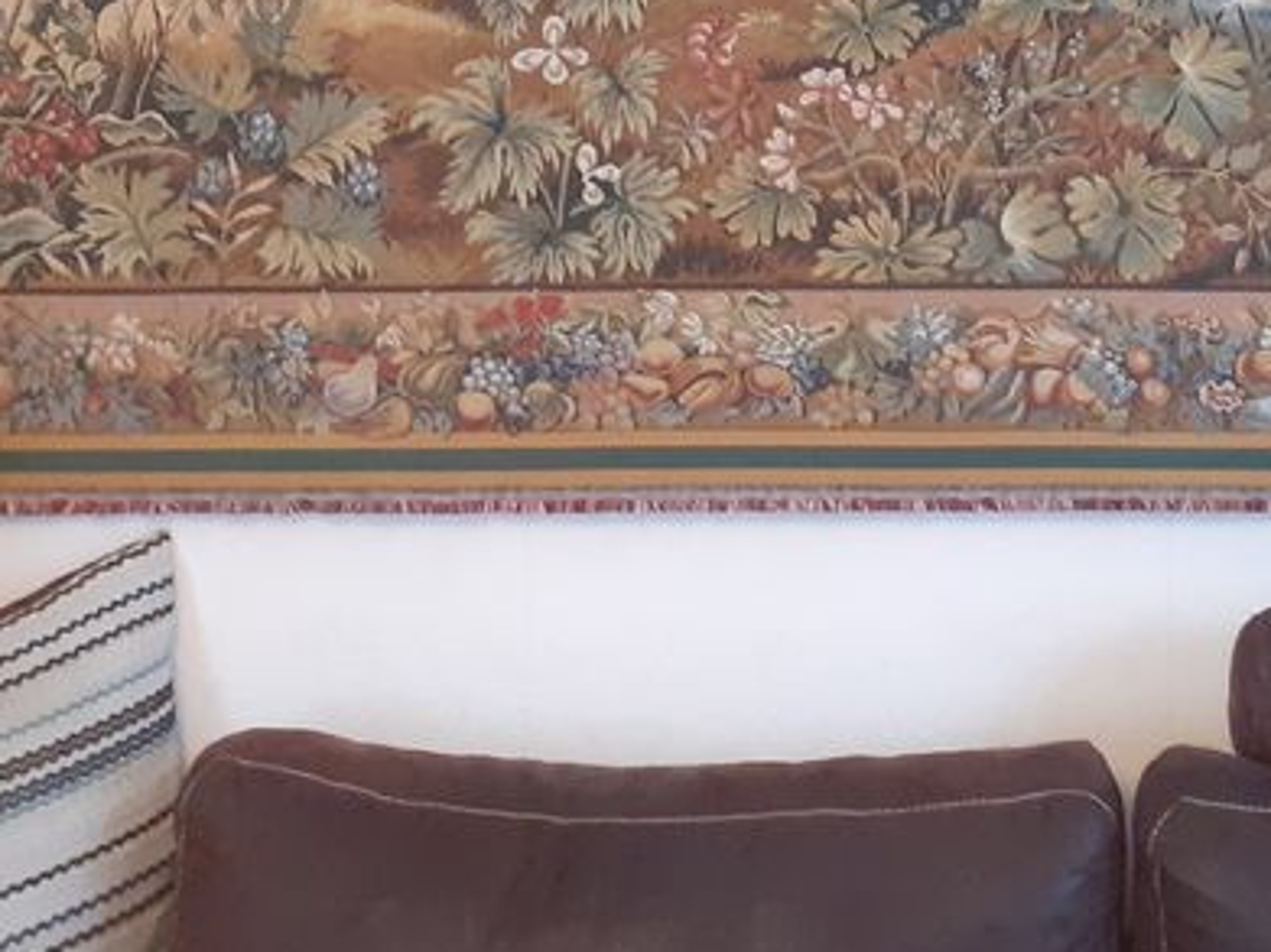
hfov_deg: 27.3
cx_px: 1102
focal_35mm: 69
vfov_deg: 19.7
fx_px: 2533
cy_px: -257
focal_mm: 3.6
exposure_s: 1/25
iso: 320
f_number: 1.9
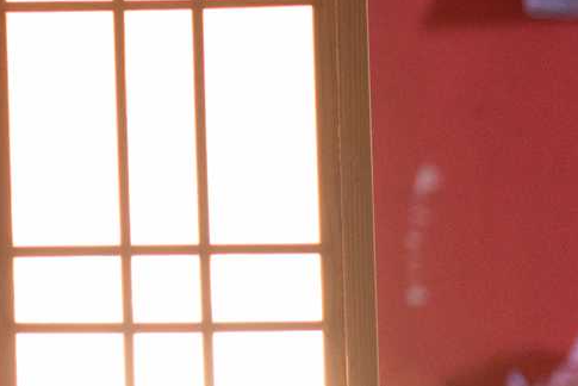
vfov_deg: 5.4
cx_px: -664
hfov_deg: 7.7
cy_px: -123
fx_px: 4096
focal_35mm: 255
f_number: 2
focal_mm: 55
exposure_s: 1/100
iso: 1000
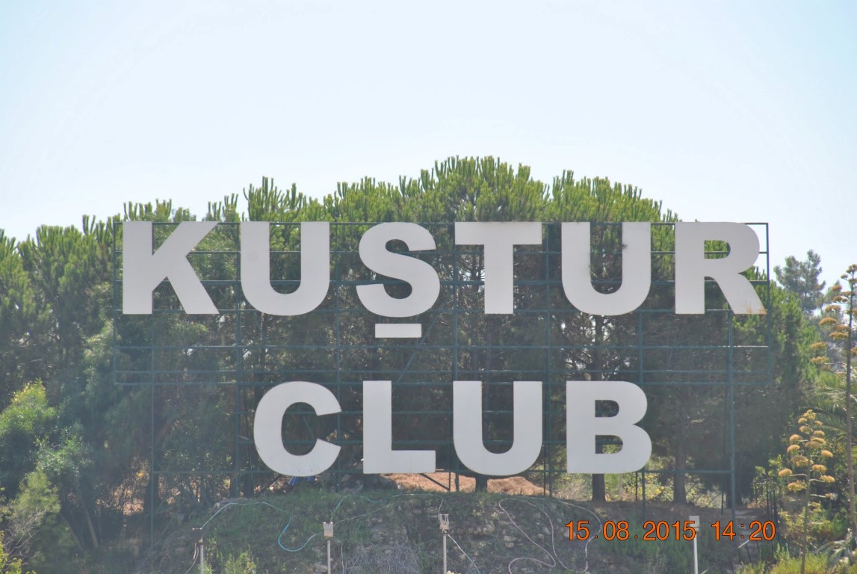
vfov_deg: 4.6
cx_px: 428
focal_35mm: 300
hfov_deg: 6.9
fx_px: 7151
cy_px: 287
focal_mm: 200
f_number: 8
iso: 100
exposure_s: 1/200
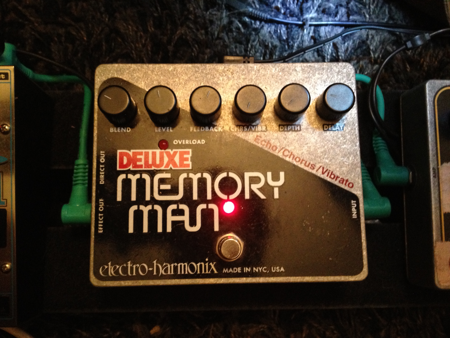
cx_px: 225
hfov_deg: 52.6
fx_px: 455
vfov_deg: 40.7
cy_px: 169
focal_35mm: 35
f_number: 2.4
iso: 400
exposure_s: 1/15
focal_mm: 4.28
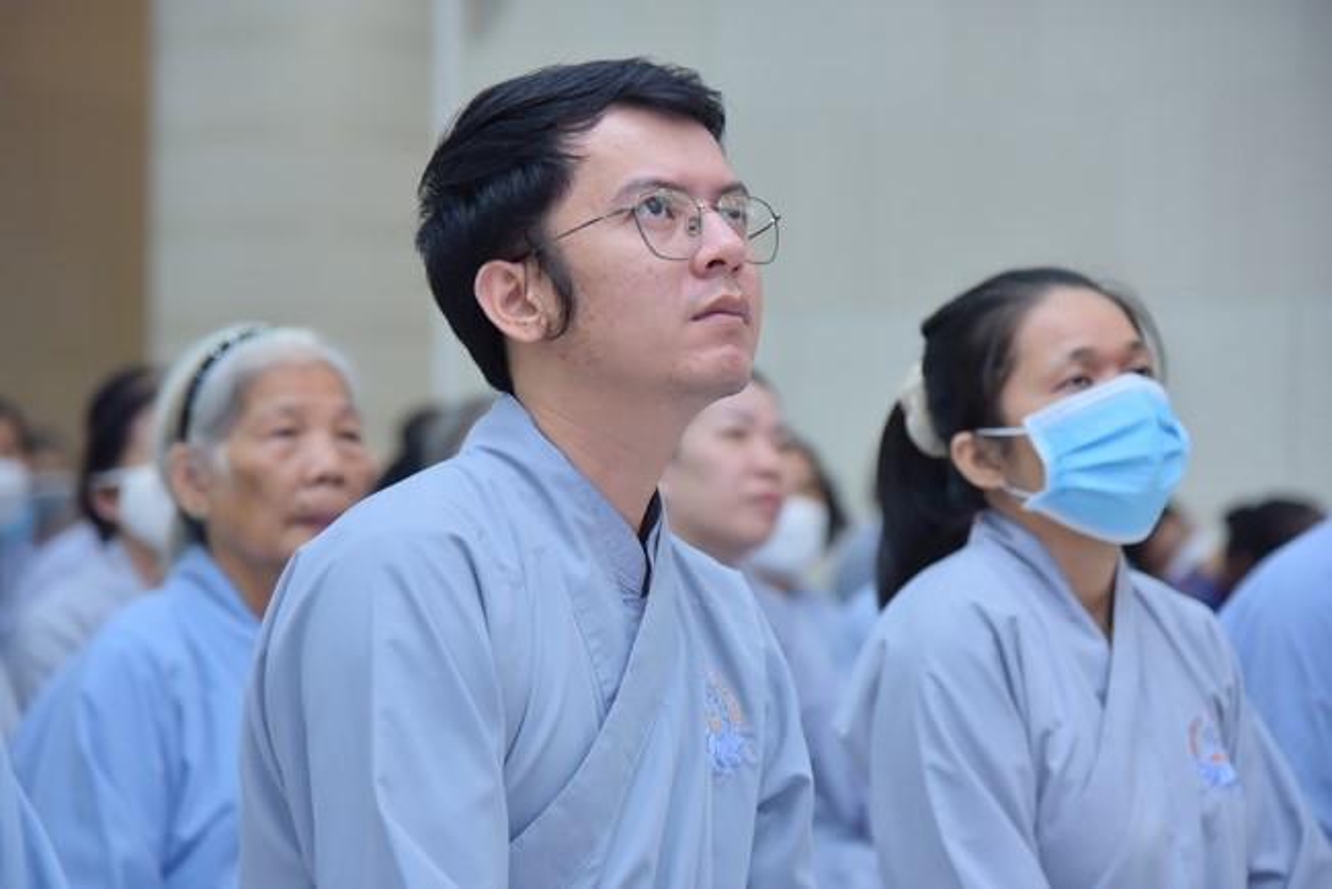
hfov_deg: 19.4
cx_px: 666
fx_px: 3887
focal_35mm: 105
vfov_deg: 13.1
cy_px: 444
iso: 1000
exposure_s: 1/125
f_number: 4.5
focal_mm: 105
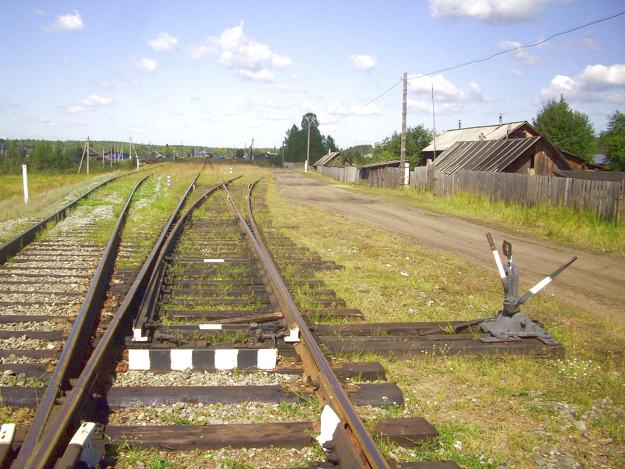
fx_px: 614
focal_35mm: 34
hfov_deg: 54.0
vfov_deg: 41.8
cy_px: 234
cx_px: 312
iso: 80
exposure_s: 1/320
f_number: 5.6
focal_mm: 5.7
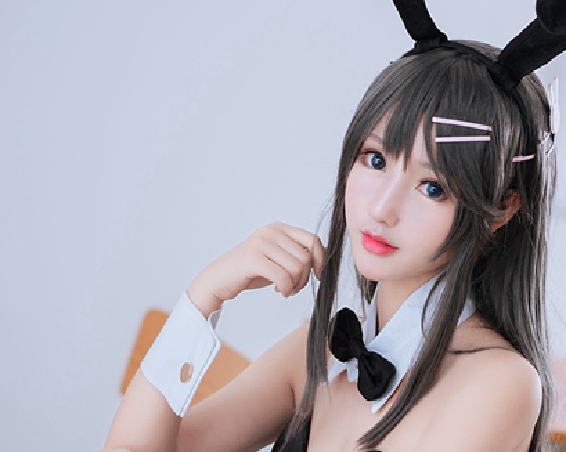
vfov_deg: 9.4
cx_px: 363
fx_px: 2747
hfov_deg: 11.8
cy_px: 388
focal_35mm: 164
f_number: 1.8
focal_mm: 55
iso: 200
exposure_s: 1/100
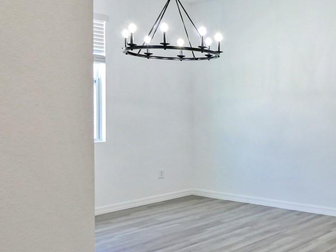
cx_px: 371
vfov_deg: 37.7
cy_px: 112
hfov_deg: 39.7
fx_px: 369
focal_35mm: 38
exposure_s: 1/60
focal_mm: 7
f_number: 4
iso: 640
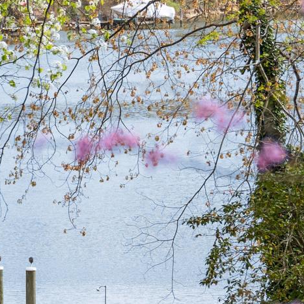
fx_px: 3219
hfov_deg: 5.4
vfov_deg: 5.4
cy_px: 233
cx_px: 25
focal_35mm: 324
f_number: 2.8
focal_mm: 58
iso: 200
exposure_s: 1/2000
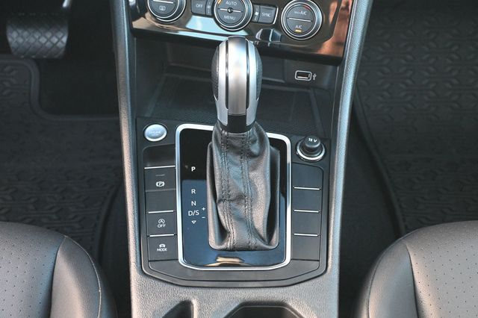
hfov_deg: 37.9
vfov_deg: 25.7
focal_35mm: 52
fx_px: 697
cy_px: 159
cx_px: 239
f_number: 5.3
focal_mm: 35
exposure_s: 1/60
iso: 3200
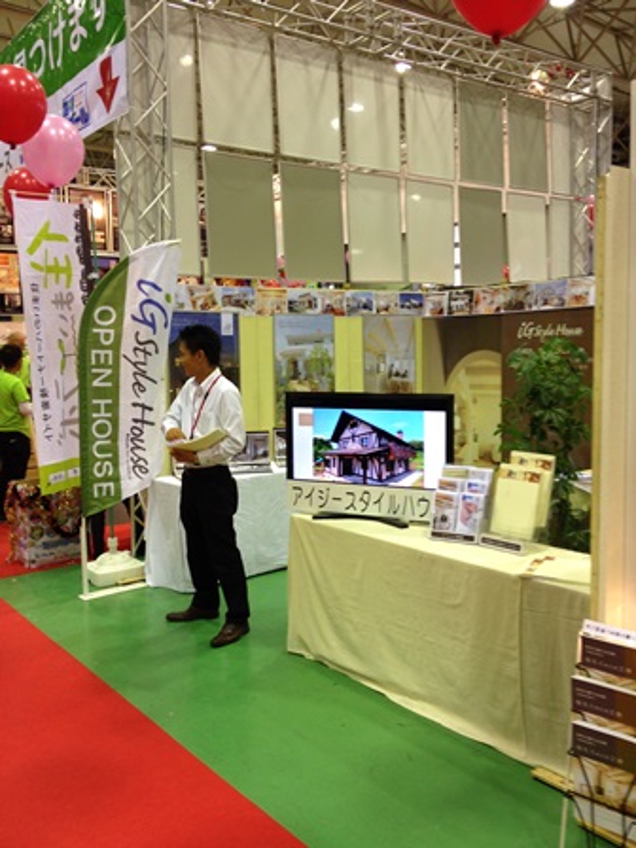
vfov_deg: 52.6
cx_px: 318
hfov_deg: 40.7
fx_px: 857
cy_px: 424
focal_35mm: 35
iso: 64
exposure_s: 1/20
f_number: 2.4
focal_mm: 4.28
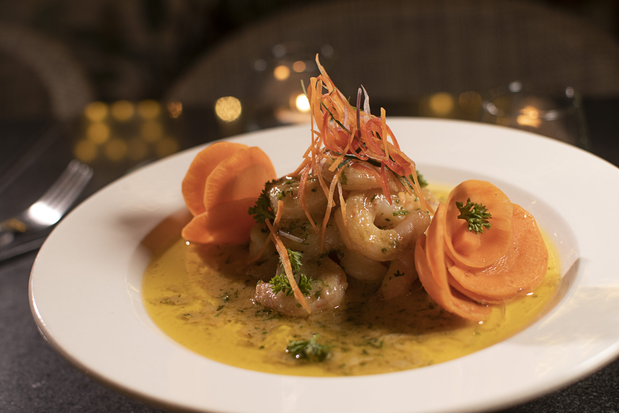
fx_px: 894
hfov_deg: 38.2
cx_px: 310
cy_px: 206
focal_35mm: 52
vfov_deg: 26.0
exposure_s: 1/60
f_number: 2.8
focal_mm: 35
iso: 250
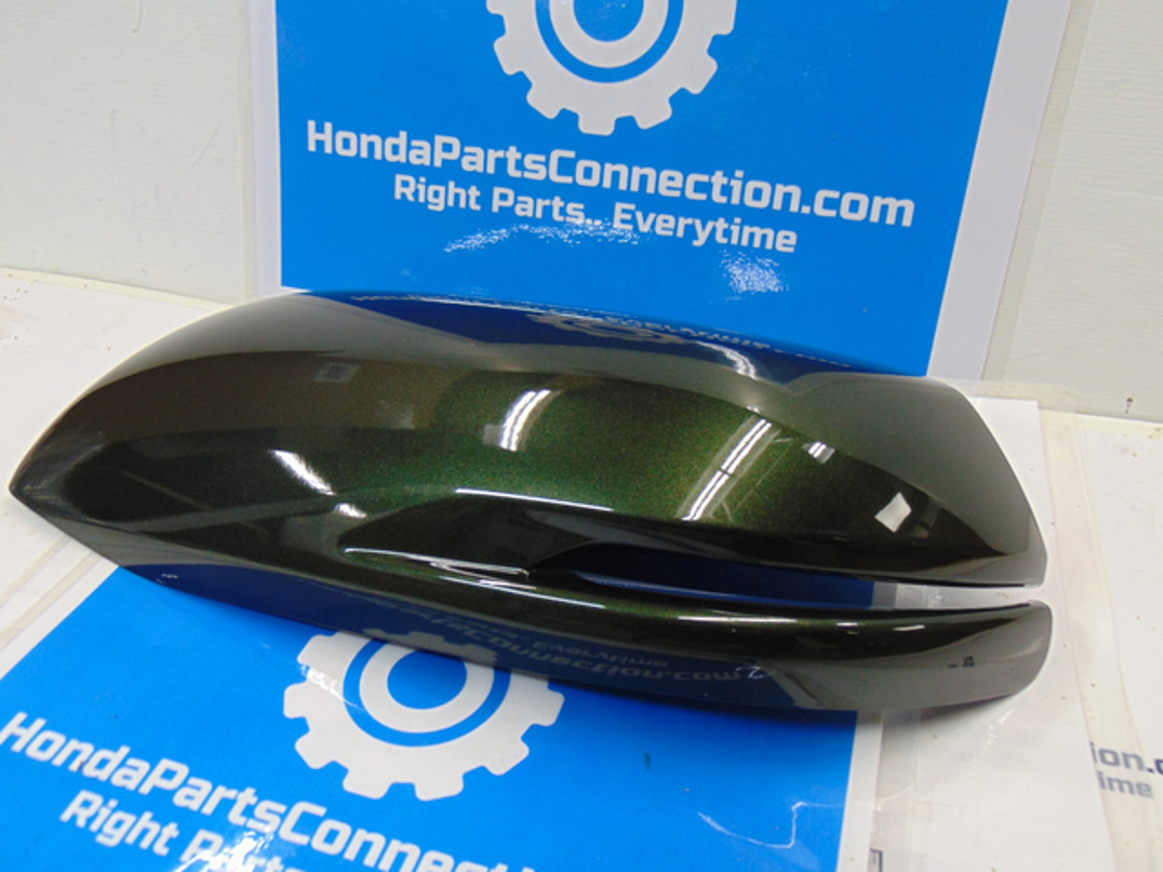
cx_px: 582
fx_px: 1008
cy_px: 436
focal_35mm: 30
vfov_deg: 46.8
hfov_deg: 60.0
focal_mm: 5.4
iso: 100
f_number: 3.1
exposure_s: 1/30
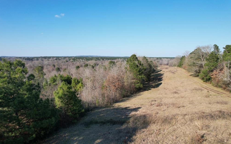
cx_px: 114
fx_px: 145
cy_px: 76
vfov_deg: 53.0
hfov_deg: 77.1
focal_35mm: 23
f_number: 2.8
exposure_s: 1/1500
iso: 110
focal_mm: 8.38
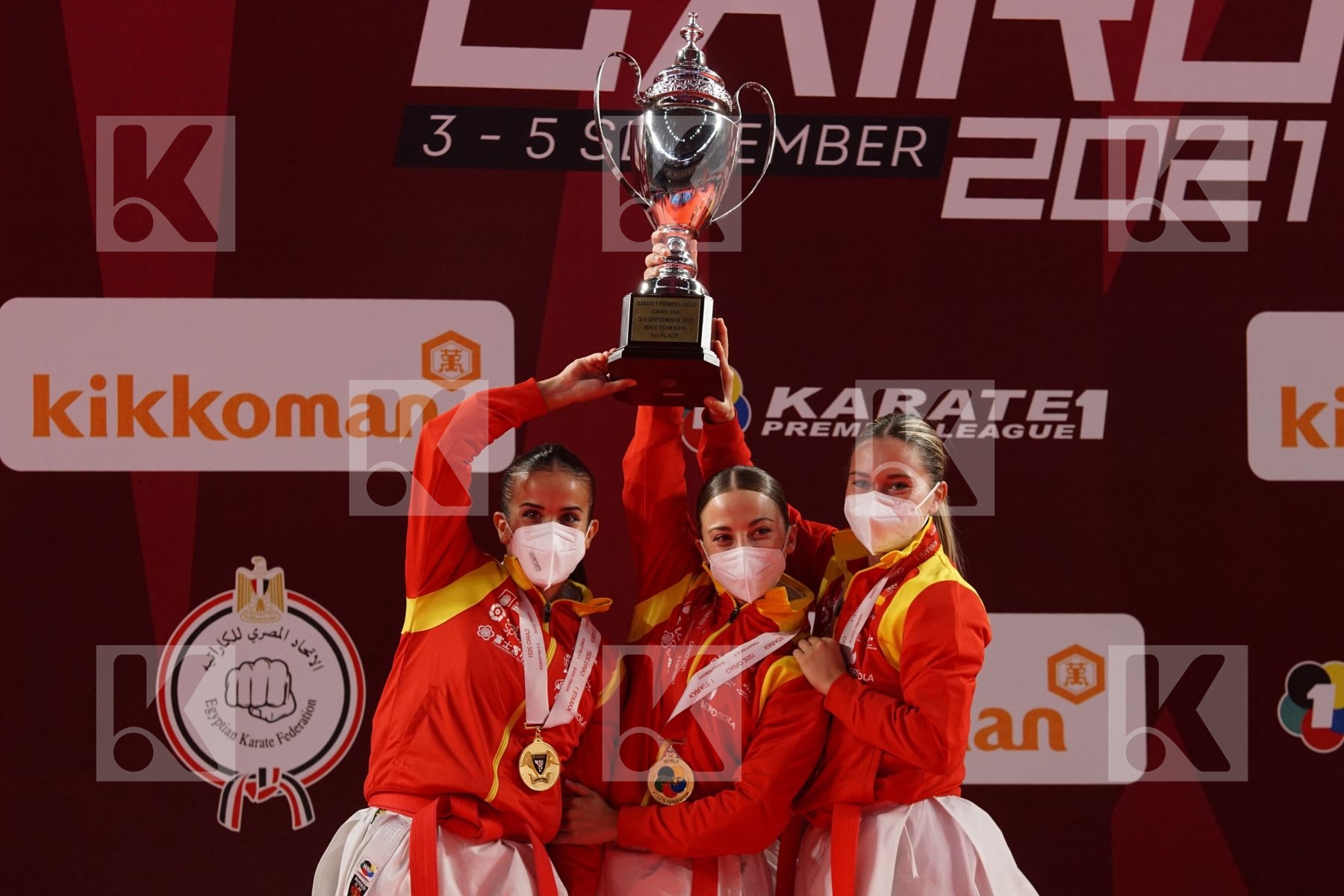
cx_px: 672
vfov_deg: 7.6
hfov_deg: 11.4
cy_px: 448
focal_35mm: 180
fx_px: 6719
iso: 800
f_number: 3.5
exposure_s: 1/200
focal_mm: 120
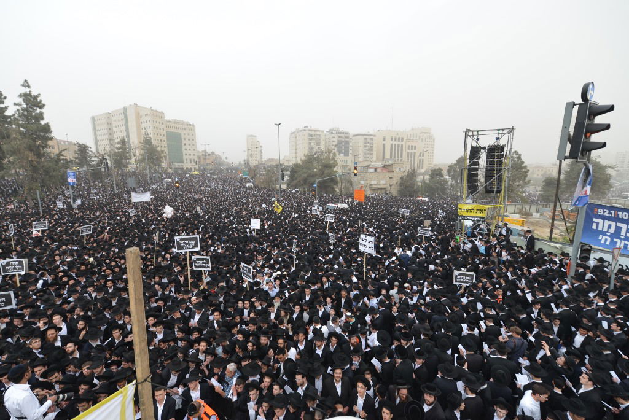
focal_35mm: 14
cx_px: 314
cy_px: 210
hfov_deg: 104.2
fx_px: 245
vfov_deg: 81.3
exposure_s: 1/160
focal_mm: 14
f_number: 5.6
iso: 800
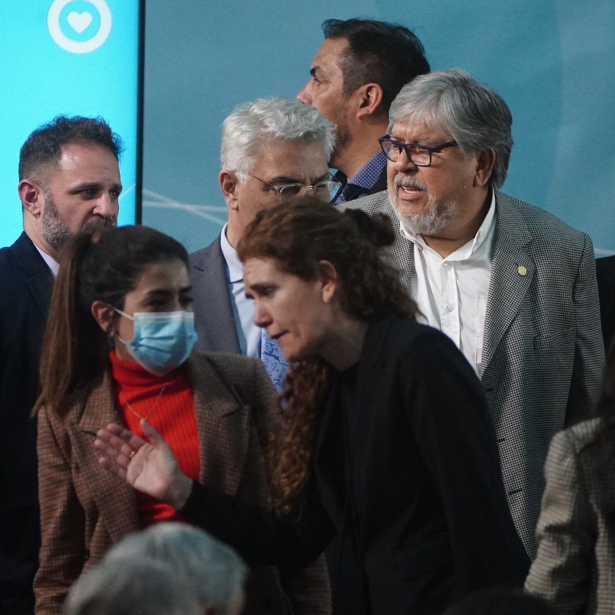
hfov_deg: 2.3
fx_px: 15417
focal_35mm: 767
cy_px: 307
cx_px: 409
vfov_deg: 2.3
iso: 8000
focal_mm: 400
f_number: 5.6
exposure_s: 1/800
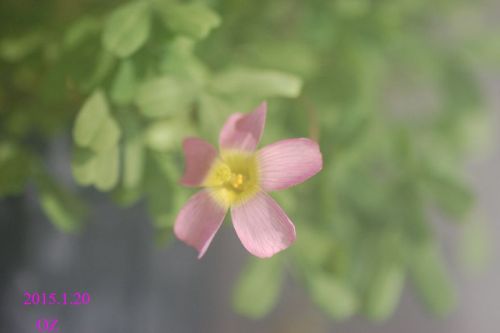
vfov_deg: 10.2
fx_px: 1874
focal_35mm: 135
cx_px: 250
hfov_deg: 15.2
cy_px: 166
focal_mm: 90
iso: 400
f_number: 4
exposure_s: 1/250
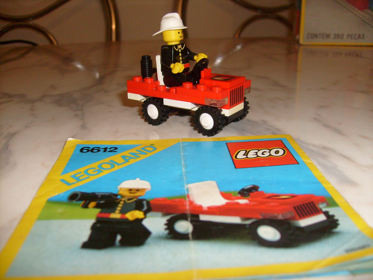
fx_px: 377
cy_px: 140
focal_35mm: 35
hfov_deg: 52.6
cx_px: 186
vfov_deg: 40.7
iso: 100
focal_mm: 5.8
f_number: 2.8
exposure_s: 1/45
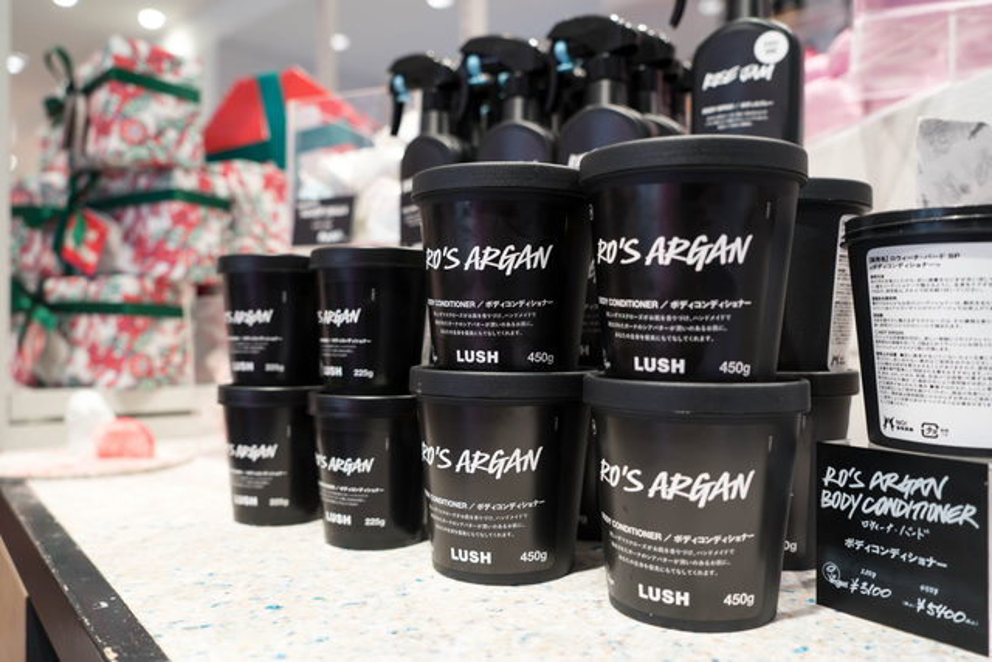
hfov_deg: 63.6
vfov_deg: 45.0
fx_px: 799
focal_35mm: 29
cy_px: 331
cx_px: 496
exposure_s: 1/30
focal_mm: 29
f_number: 4
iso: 160
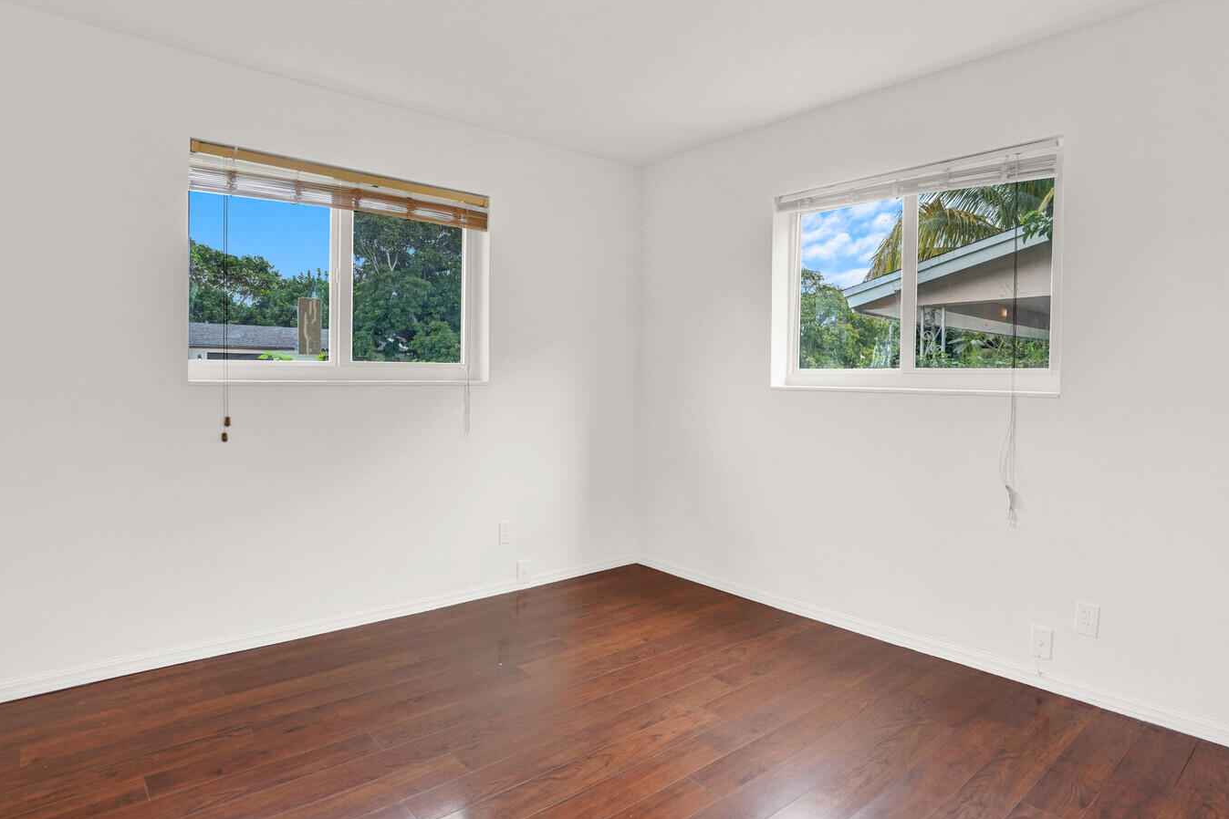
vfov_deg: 64.5
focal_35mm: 19
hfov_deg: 86.8
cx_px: 655
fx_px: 649
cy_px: 389
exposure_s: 1/80
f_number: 6.3
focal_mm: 16
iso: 800
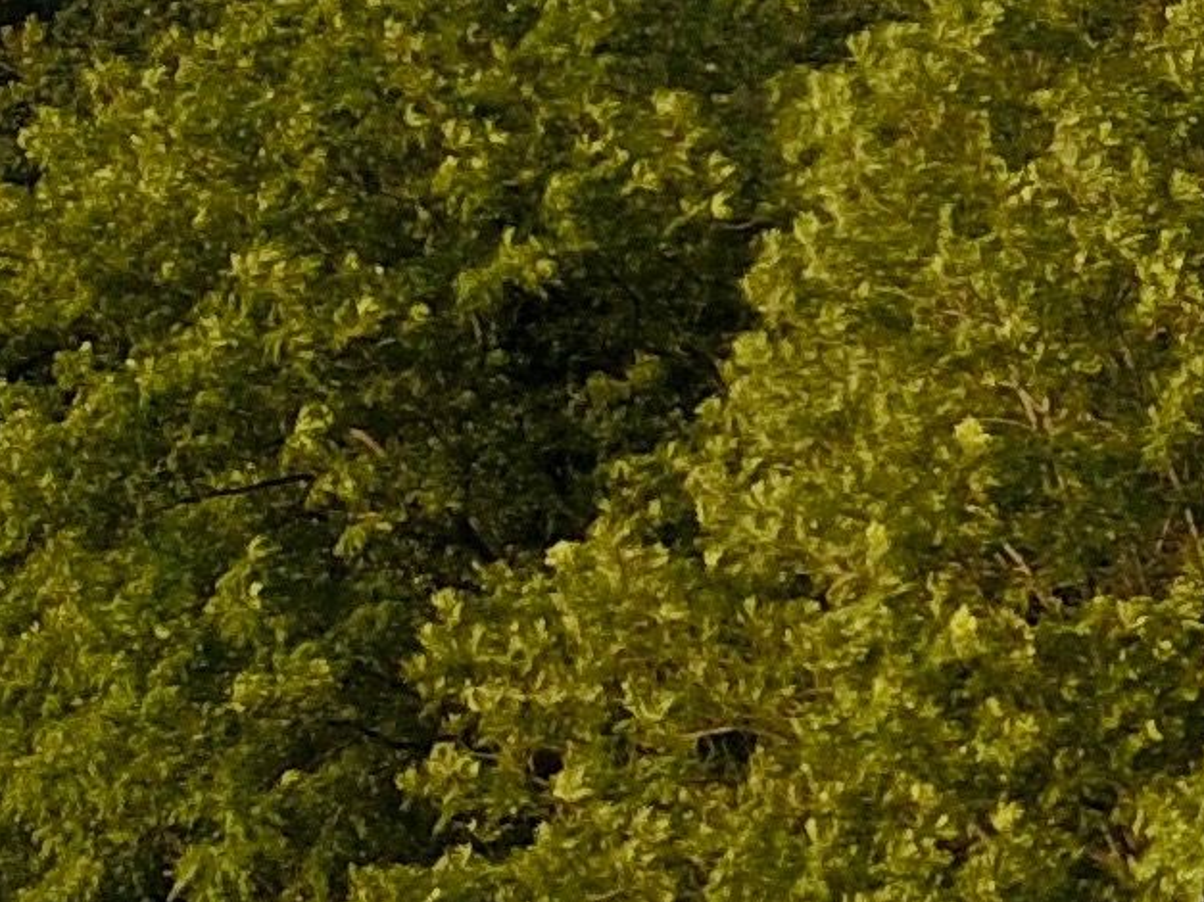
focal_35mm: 166
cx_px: 3529
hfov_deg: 9.5
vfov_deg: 8.7
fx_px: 5773
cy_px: -549
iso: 100
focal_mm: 4.73
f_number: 2.2
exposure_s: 1/135
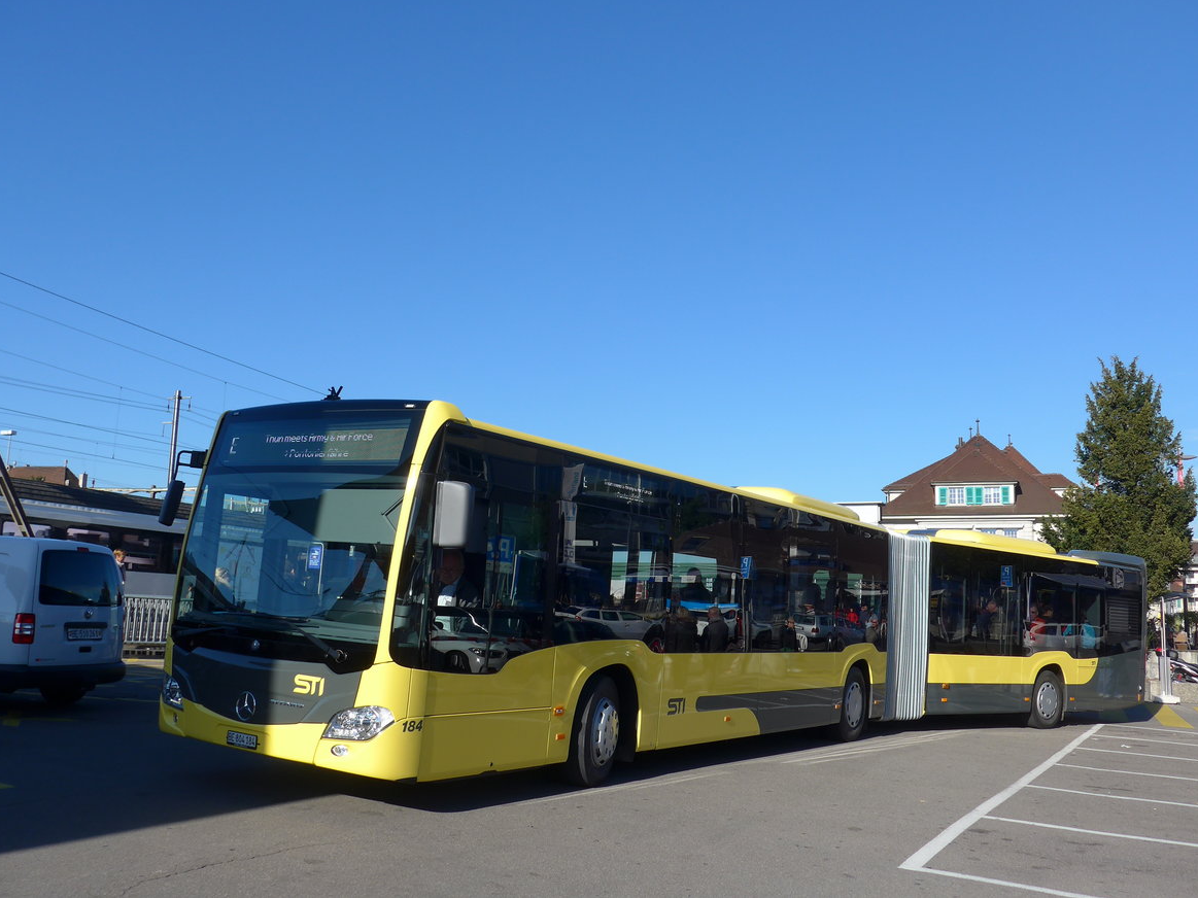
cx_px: 592
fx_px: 1107
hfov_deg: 56.8
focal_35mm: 32
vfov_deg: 44.1
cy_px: 436
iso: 80
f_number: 2.8
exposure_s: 1/1300
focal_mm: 6.5
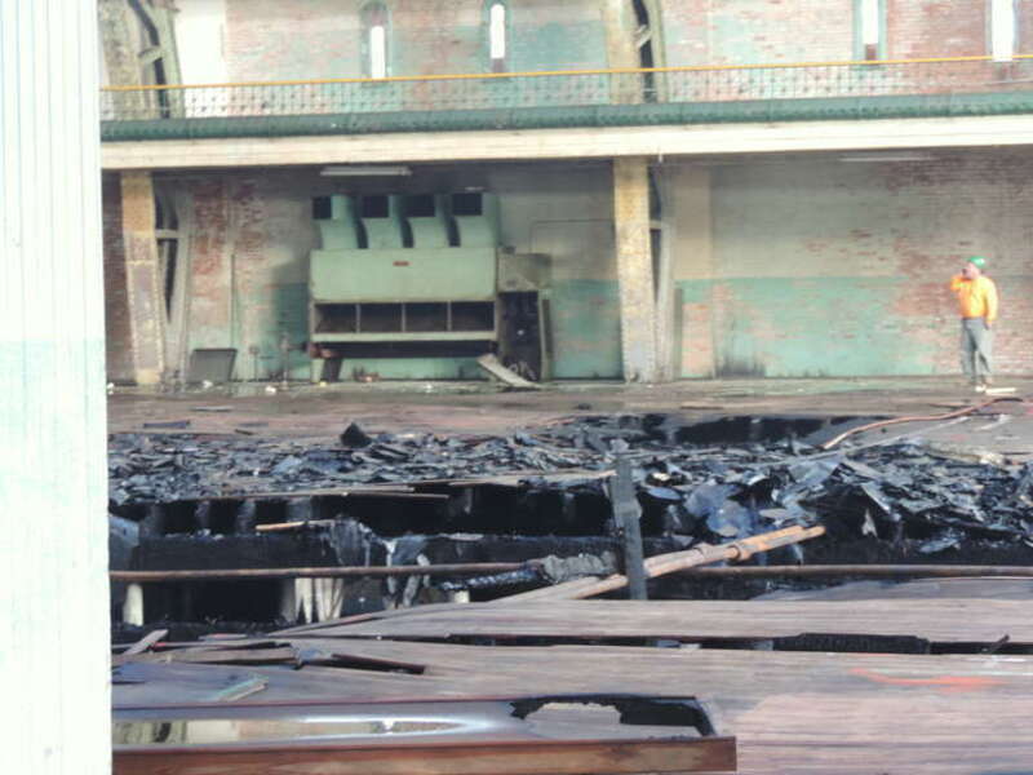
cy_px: 388
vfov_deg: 14.1
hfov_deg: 18.7
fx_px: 3133
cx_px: 516
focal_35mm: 105
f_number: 4.2
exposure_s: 1/25
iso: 500
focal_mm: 18.7
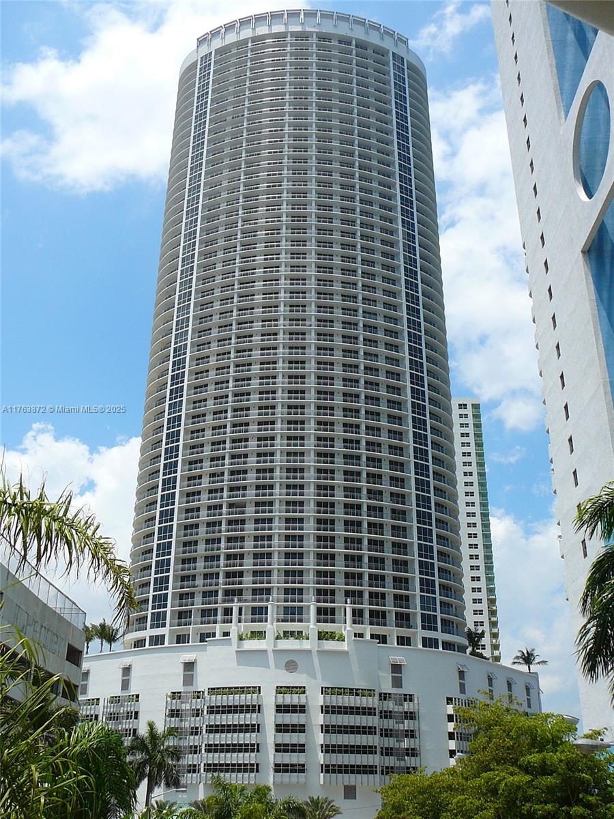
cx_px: 307
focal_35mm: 35
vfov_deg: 52.6
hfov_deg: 40.7
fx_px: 828
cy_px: 410
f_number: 5
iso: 80
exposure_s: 1/640
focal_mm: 5.2
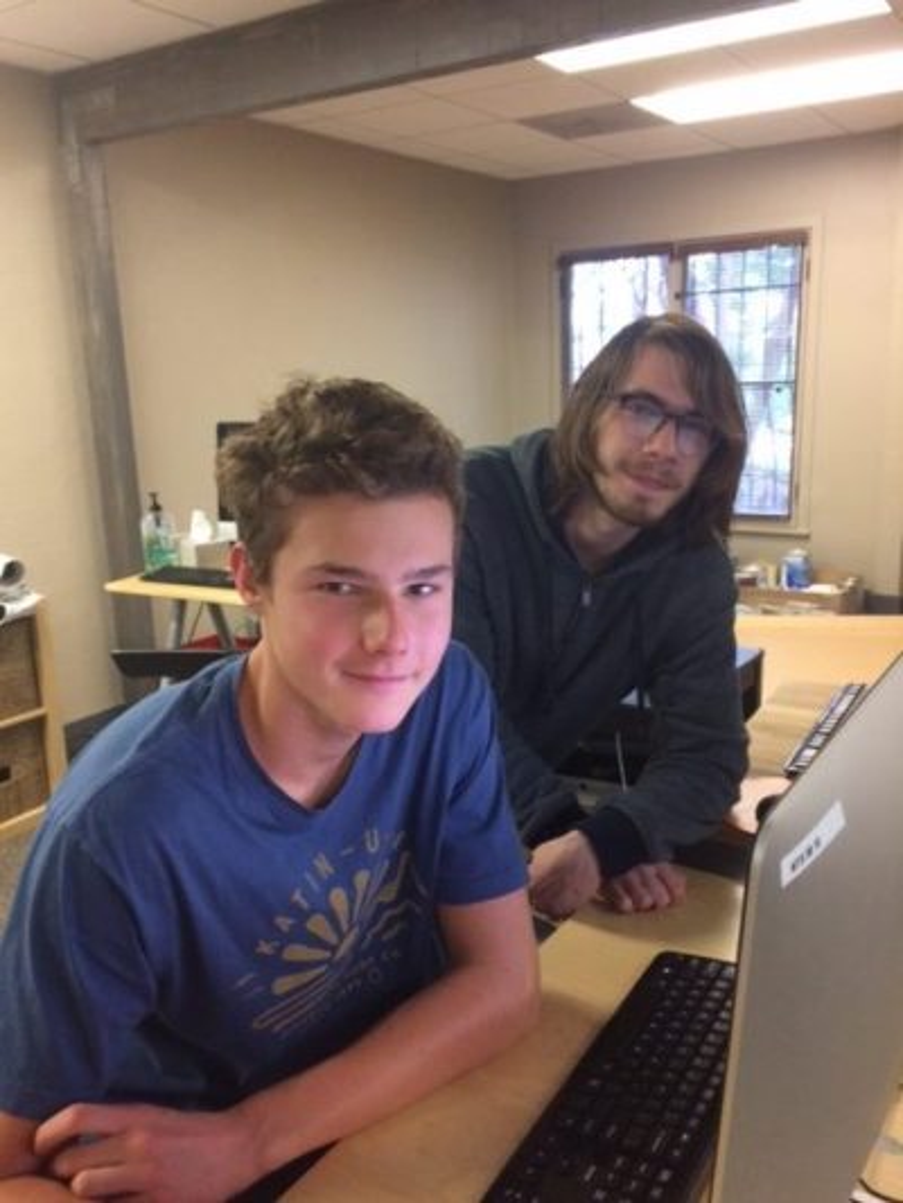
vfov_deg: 61.6
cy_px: 602
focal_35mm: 29
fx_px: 1008
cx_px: 452
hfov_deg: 48.2
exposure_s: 1/30
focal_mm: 4.15
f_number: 2.2
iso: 250
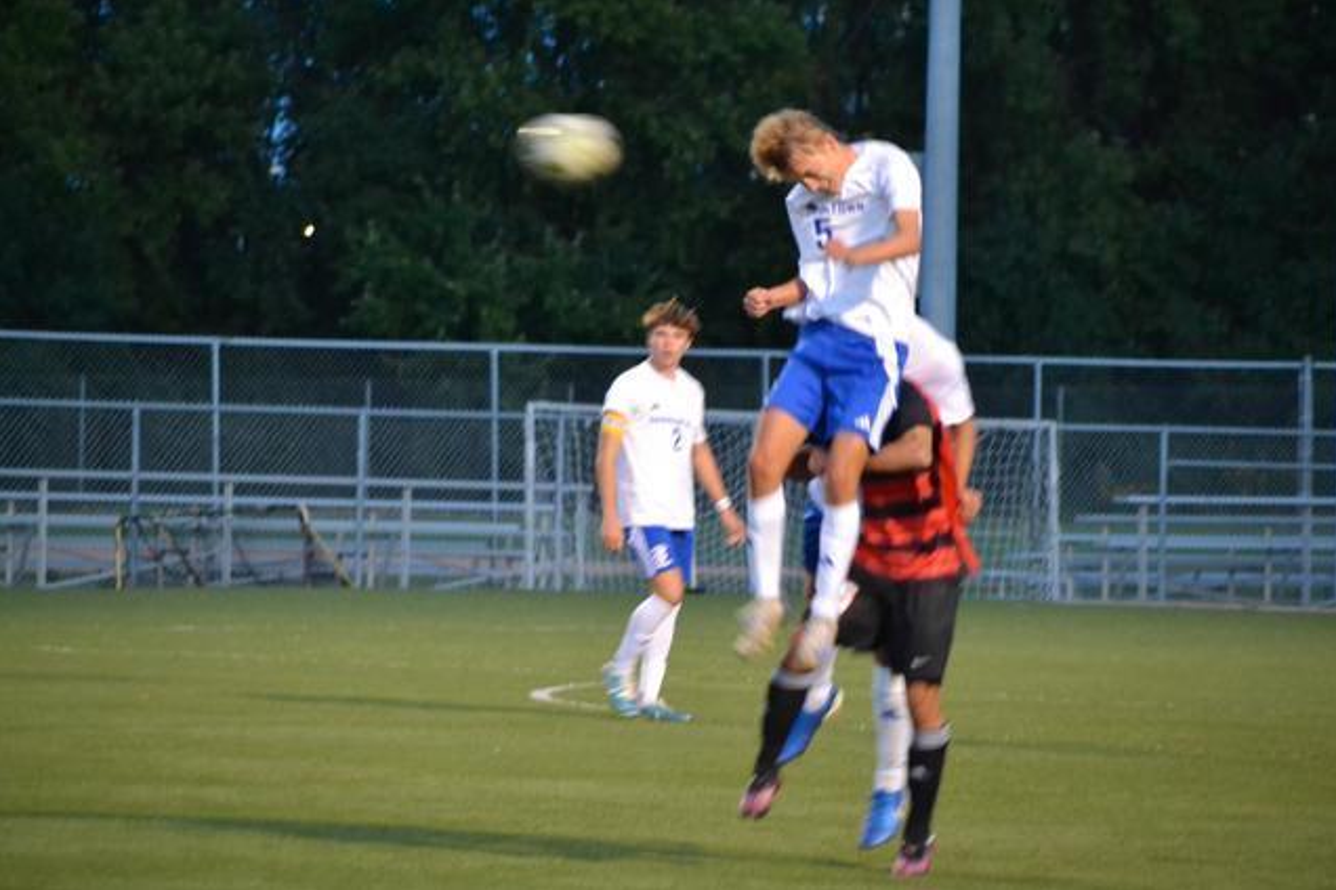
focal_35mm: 302
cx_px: 670
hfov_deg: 6.8
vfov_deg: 4.6
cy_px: 444
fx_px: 11207
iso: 3200
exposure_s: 1/100
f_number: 6.3
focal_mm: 200
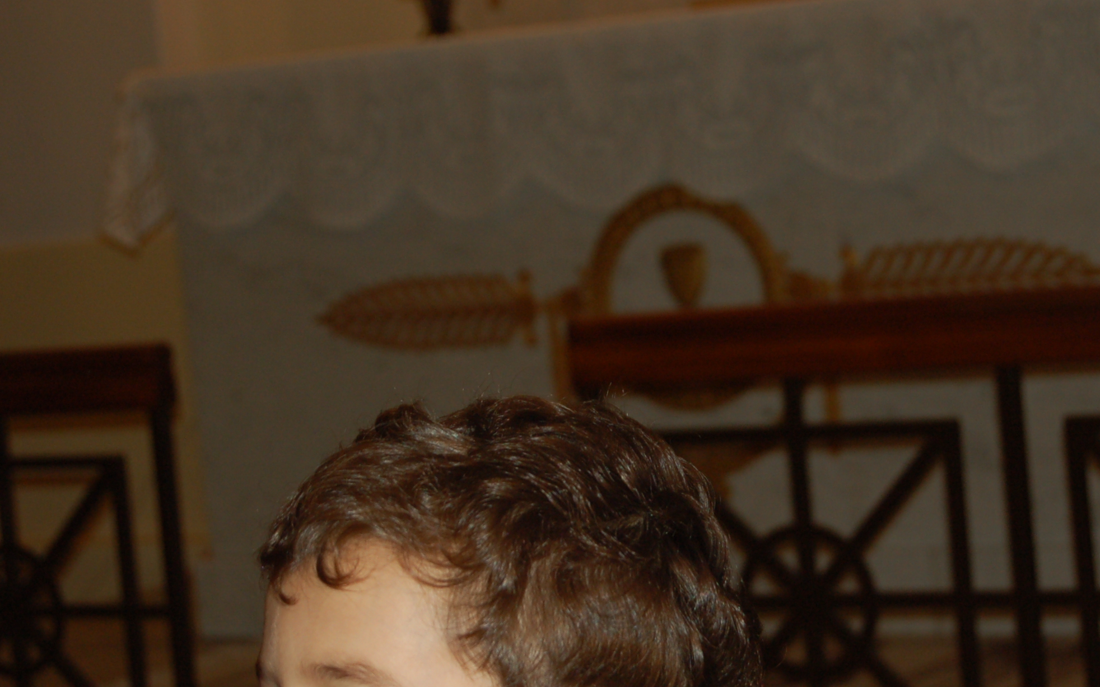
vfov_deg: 11.2
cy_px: 475
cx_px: 612
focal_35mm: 117
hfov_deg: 17.8
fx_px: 3507
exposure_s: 1/60
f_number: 5.6
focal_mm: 50
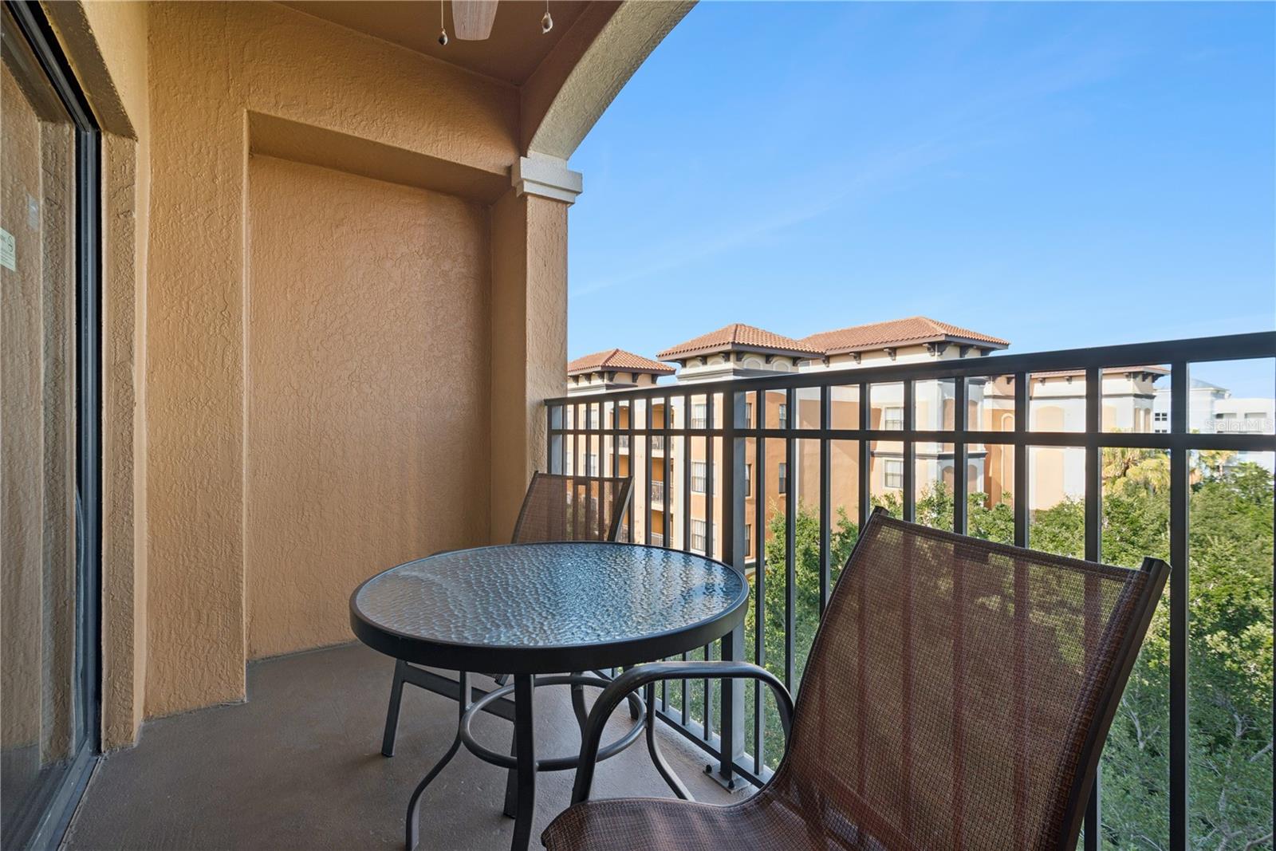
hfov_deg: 96.7
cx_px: 638
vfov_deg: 73.8
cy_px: 426
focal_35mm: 16
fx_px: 567
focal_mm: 16
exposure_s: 1/50
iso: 200
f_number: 10
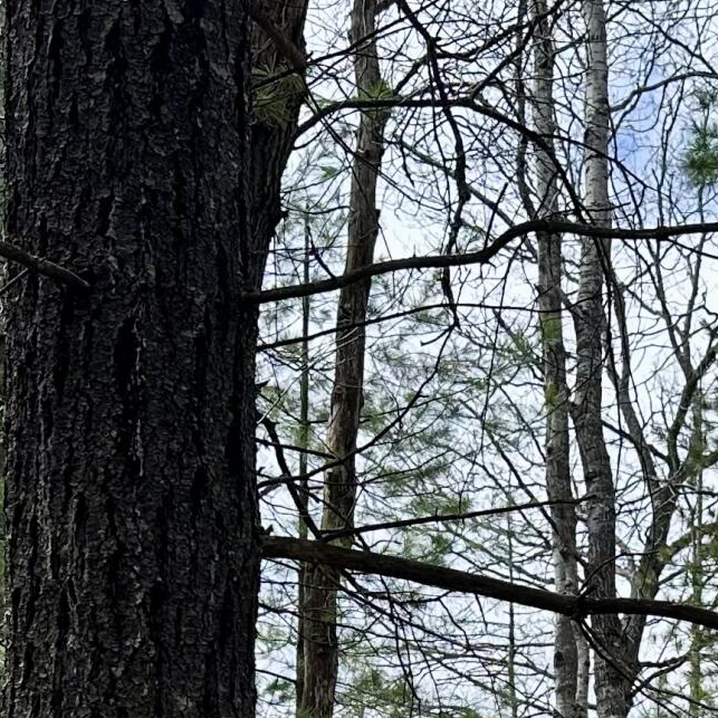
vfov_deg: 15.6
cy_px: 1193
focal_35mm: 99
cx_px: 745
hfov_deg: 17.1
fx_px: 2323
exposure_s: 1/1412
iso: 80
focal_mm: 6.86
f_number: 1.78
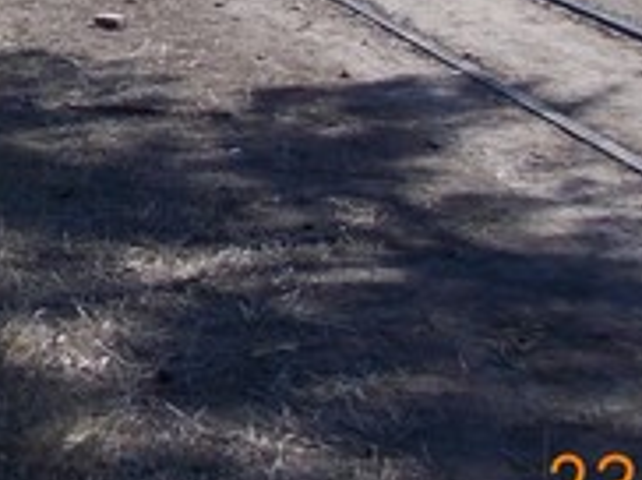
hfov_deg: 15.9
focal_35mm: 118
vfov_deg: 11.9
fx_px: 2186
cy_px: -286
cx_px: -183
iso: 80
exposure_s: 1/400
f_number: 5.4
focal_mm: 4
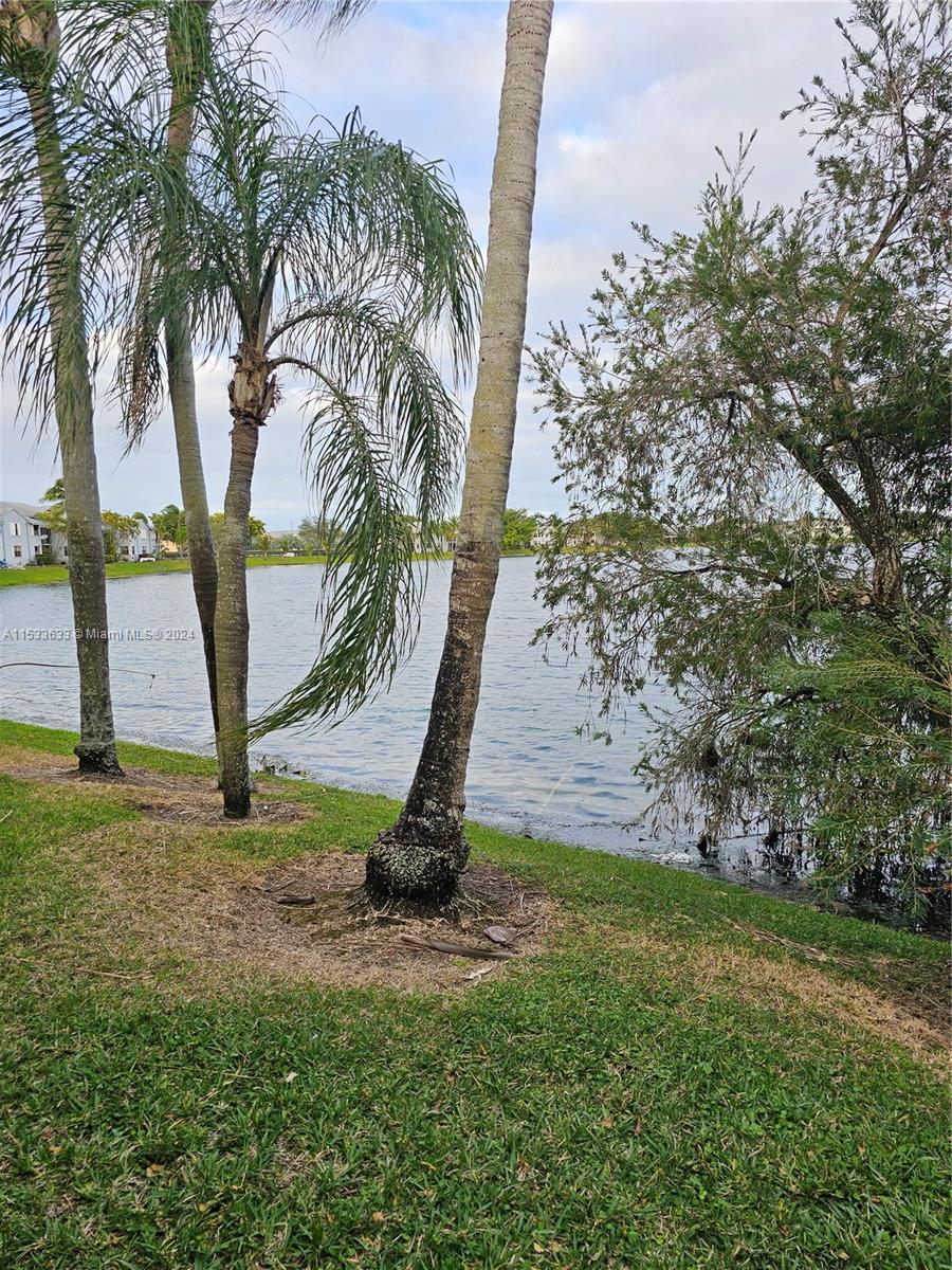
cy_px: 635
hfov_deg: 58.9
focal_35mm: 23
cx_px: 476
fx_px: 843
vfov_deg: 73.9
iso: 10
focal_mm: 6.3
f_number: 1.7
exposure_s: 1/120
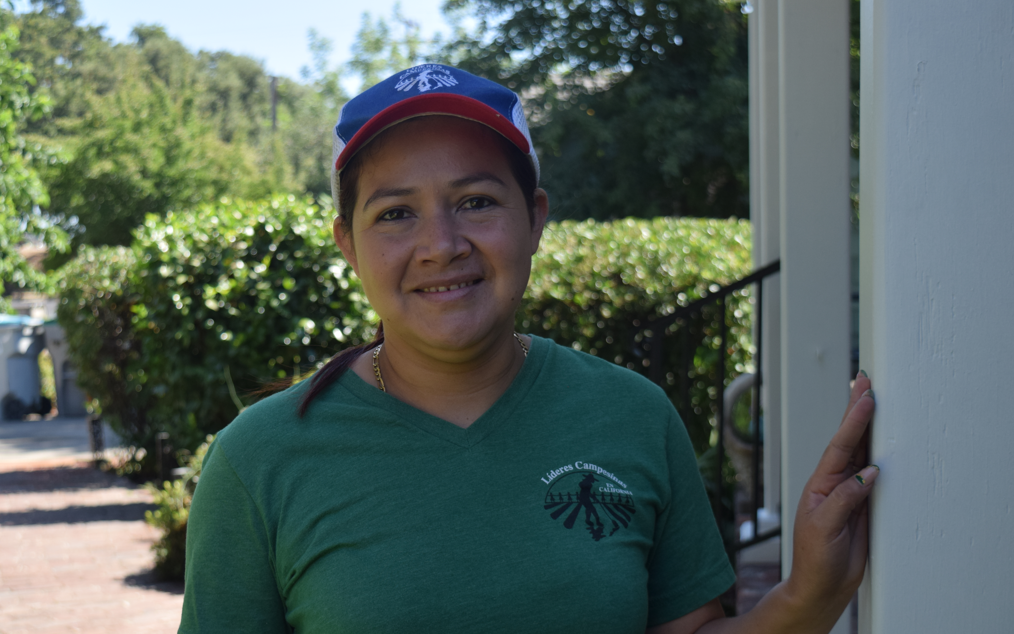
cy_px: 404
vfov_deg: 20.6
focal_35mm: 63
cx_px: 434
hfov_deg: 32.4
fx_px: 1741
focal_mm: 34
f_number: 5
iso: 200
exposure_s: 1/500
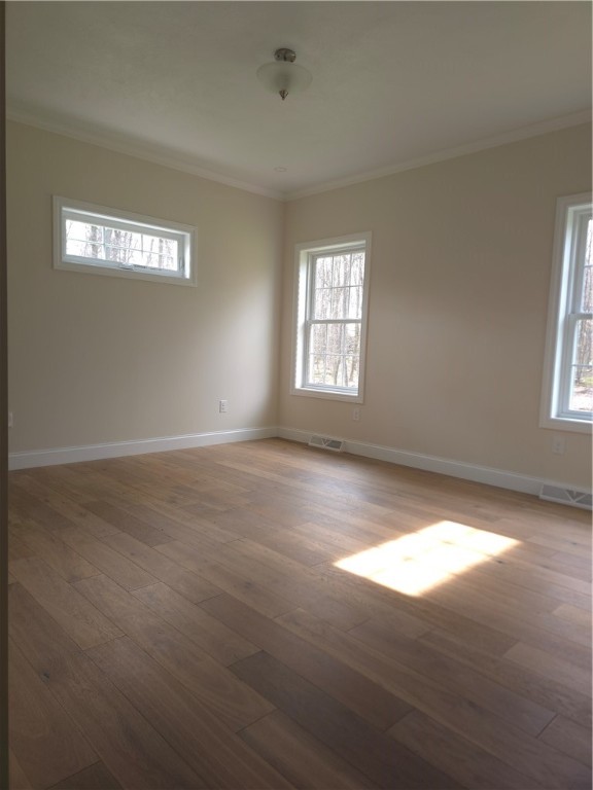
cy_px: 395
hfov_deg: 58.9
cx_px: 296
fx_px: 525
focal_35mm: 23
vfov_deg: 73.9
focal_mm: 6.3
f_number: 1.7
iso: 80
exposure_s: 1/60
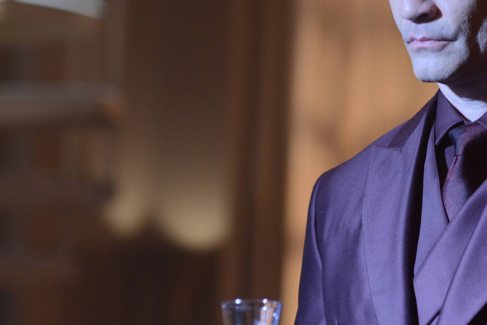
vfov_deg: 6.9
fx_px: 2706
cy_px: 101
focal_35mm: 200
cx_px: 457
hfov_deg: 10.2
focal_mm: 105
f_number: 2.8
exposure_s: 1/100
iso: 1600
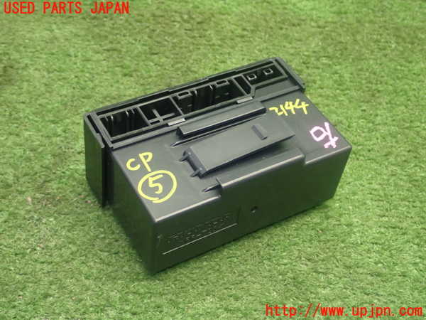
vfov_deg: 27.0
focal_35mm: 54
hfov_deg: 35.5
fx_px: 665
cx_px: 213
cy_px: 160
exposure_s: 1/40
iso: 800
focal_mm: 9.65
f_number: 3.3
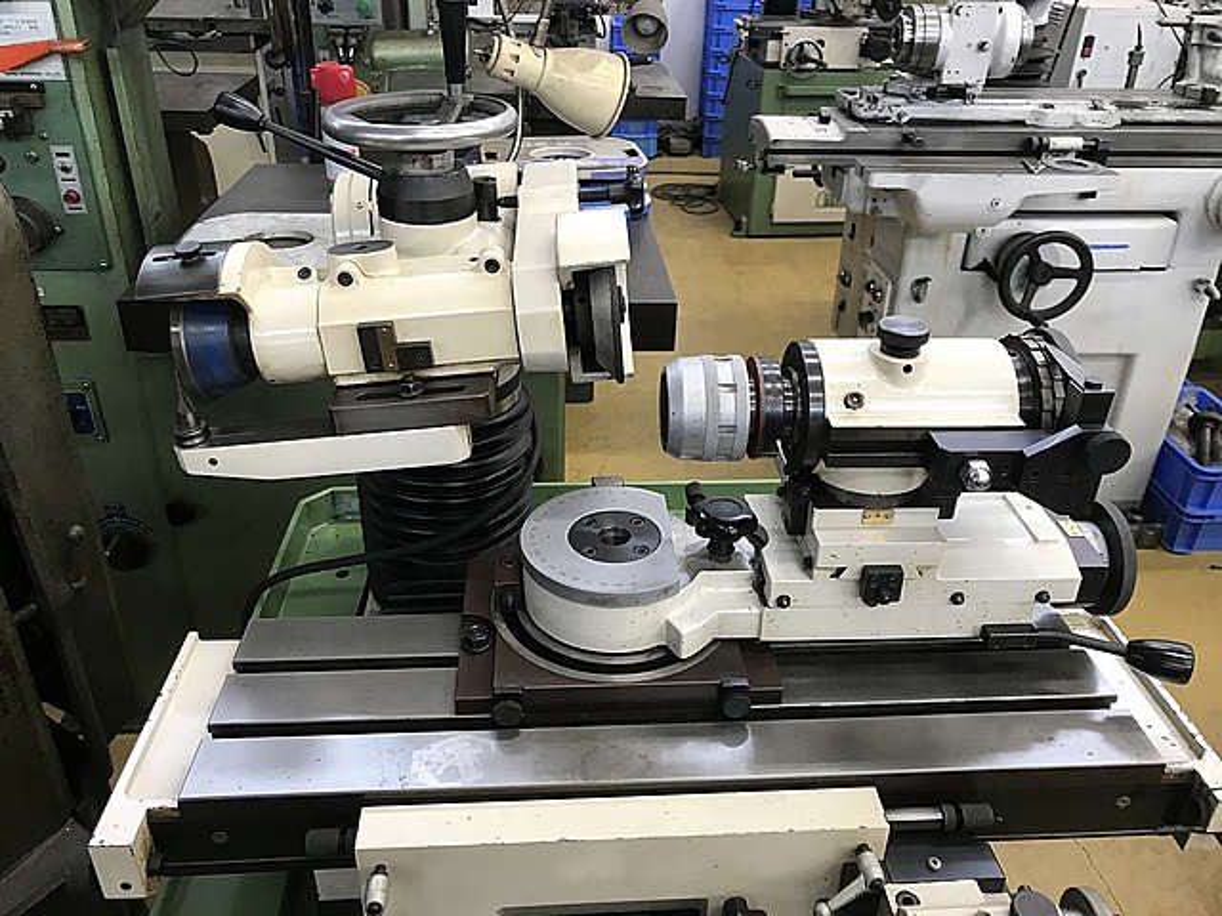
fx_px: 988
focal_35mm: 28
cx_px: 611
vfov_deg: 49.7
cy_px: 458
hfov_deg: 63.4
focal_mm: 3.99
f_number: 1.8
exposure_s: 1/20
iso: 40
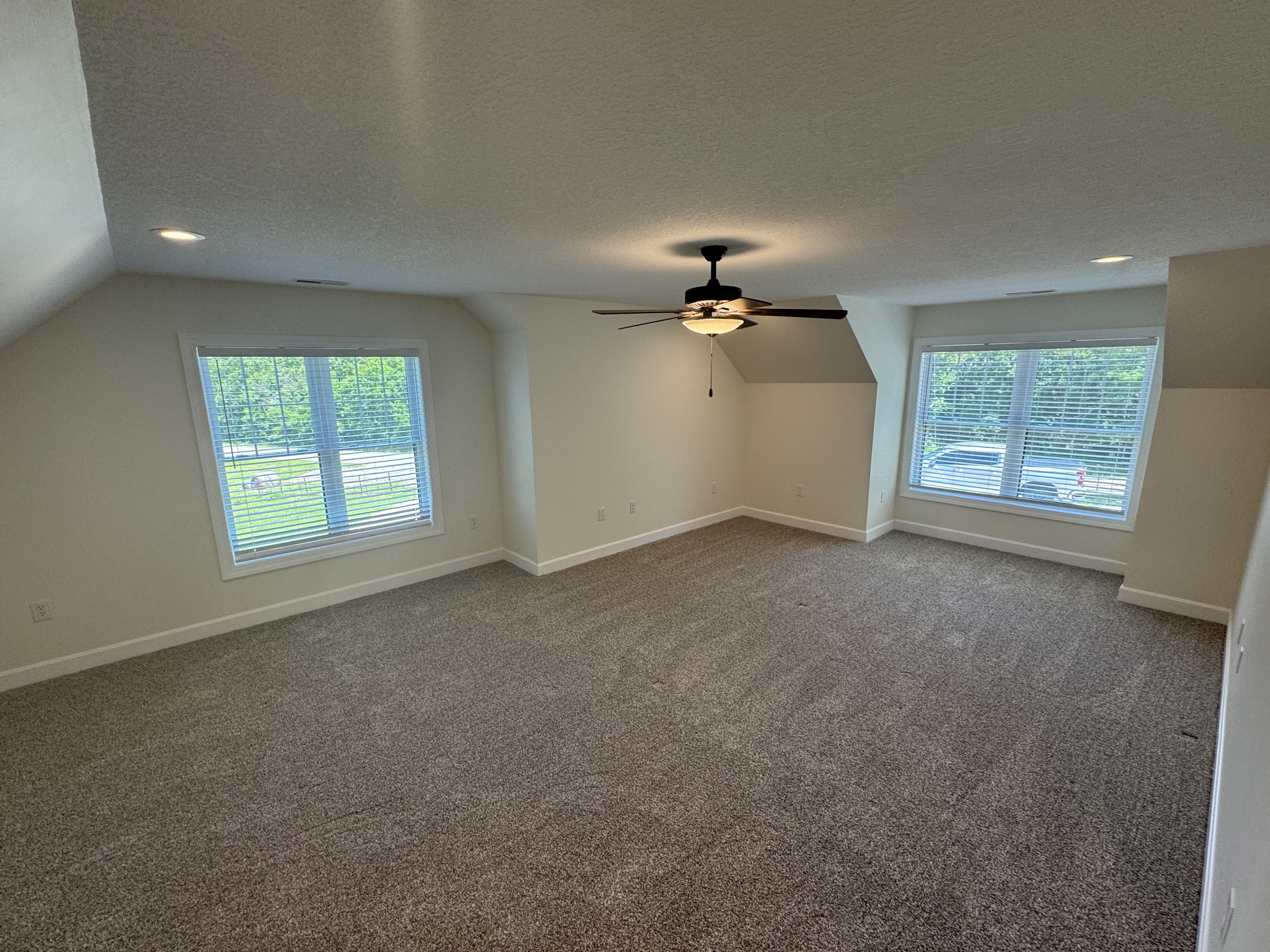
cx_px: 623
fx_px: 550
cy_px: 492
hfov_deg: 98.2
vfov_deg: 81.7
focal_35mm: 15
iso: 125
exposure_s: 1/120
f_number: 2.2
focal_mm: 2.22
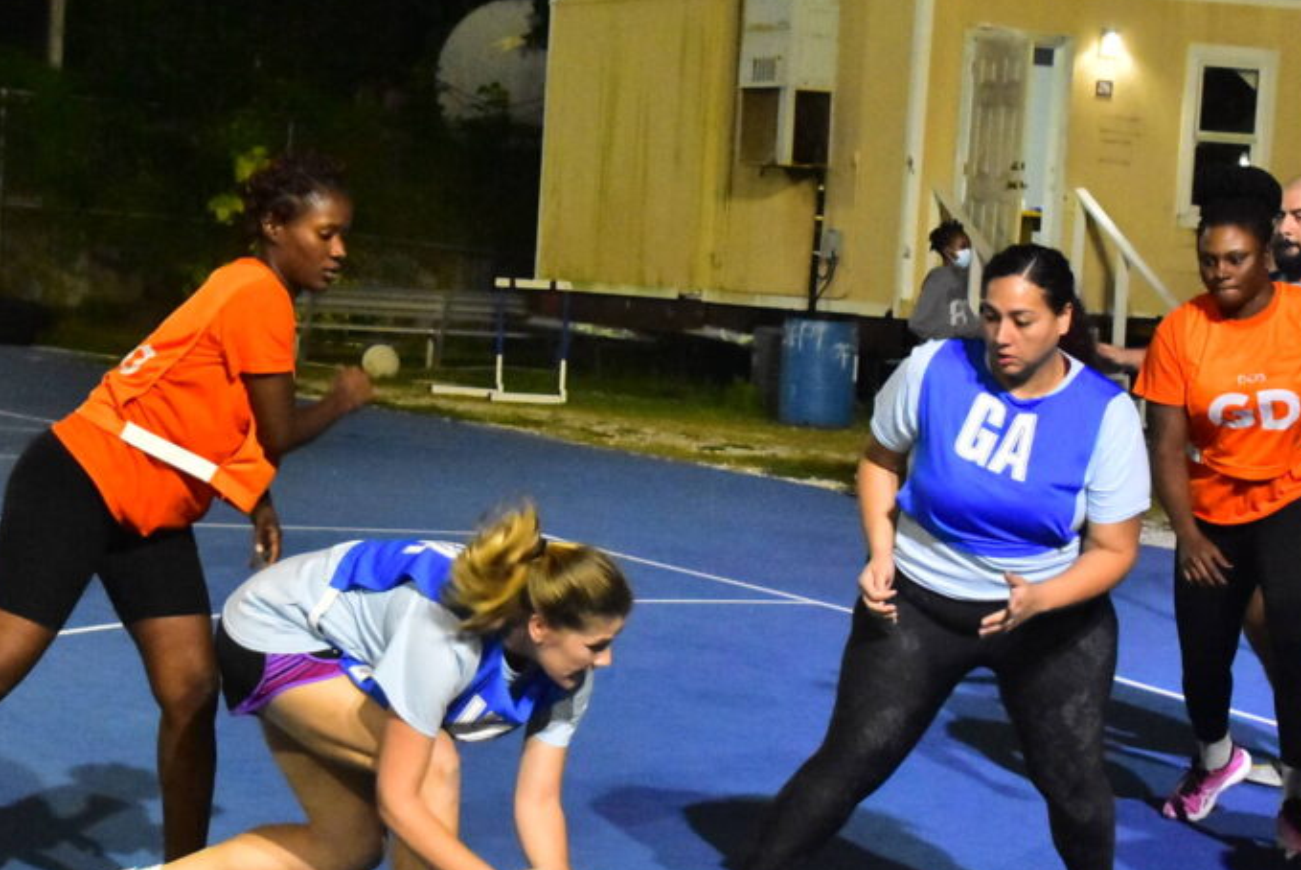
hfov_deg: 18.4
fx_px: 4015
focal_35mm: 111
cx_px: 633
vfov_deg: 12.4
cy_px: 443
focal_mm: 40
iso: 6400
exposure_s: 1/320
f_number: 5
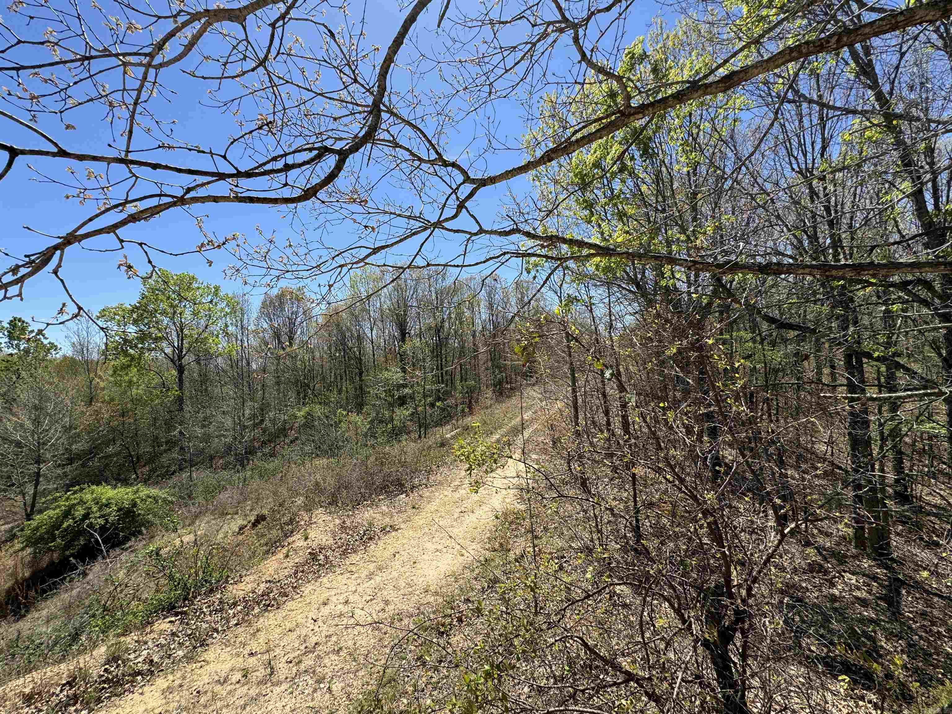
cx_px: 476
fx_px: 385
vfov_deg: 85.7
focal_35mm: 14
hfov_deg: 102.1
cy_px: 357
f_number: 2.2
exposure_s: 1/1420
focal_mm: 2.22
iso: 50
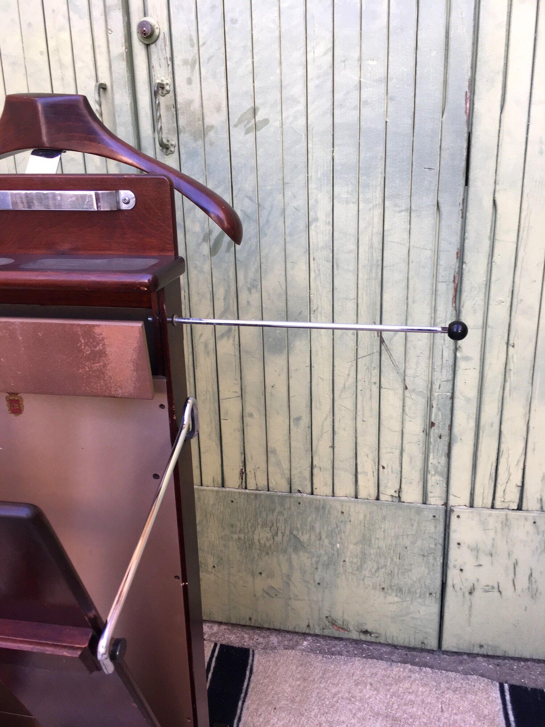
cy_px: 364
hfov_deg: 48.2
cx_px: 272
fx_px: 609
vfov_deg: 61.7
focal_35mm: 29
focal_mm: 4.15
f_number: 2.2
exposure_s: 1/100
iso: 40
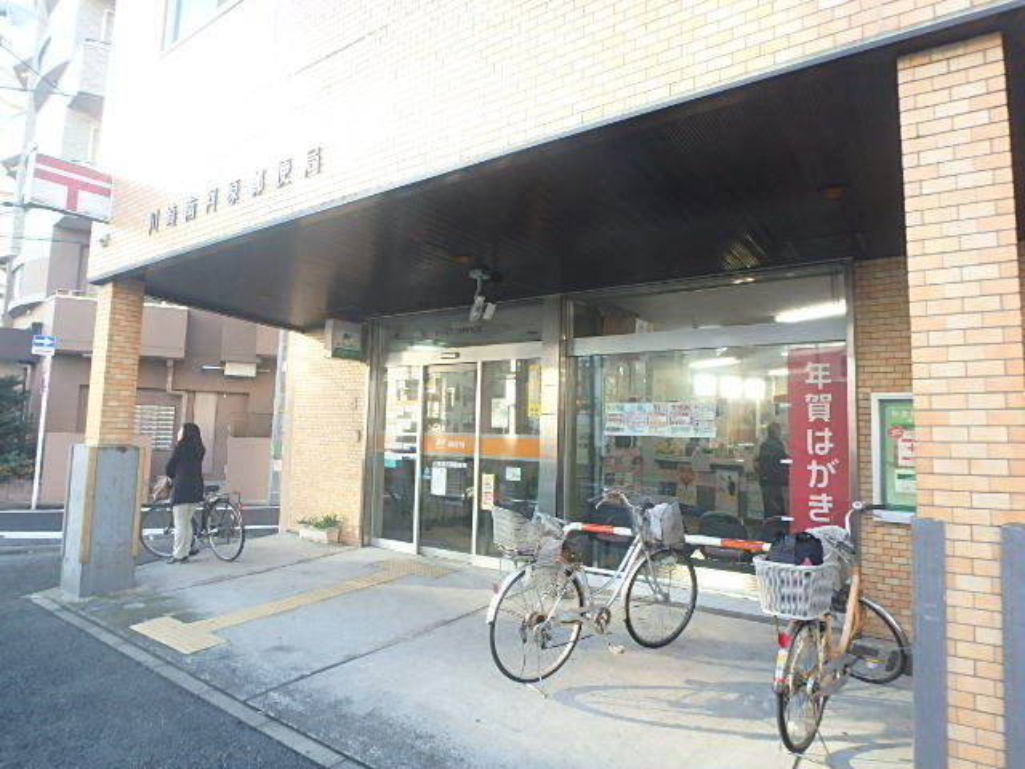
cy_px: 384
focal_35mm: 21
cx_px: 512
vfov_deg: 63.4
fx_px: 622
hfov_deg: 79.0
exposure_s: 1/60
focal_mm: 3.7
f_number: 3.5
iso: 200
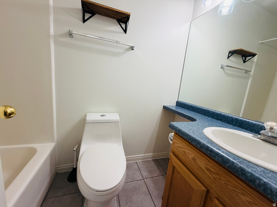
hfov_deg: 102.1
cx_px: 138
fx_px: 112
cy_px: 104
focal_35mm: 14
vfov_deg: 85.7
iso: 250
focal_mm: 2.22
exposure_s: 1/120
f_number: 2.2
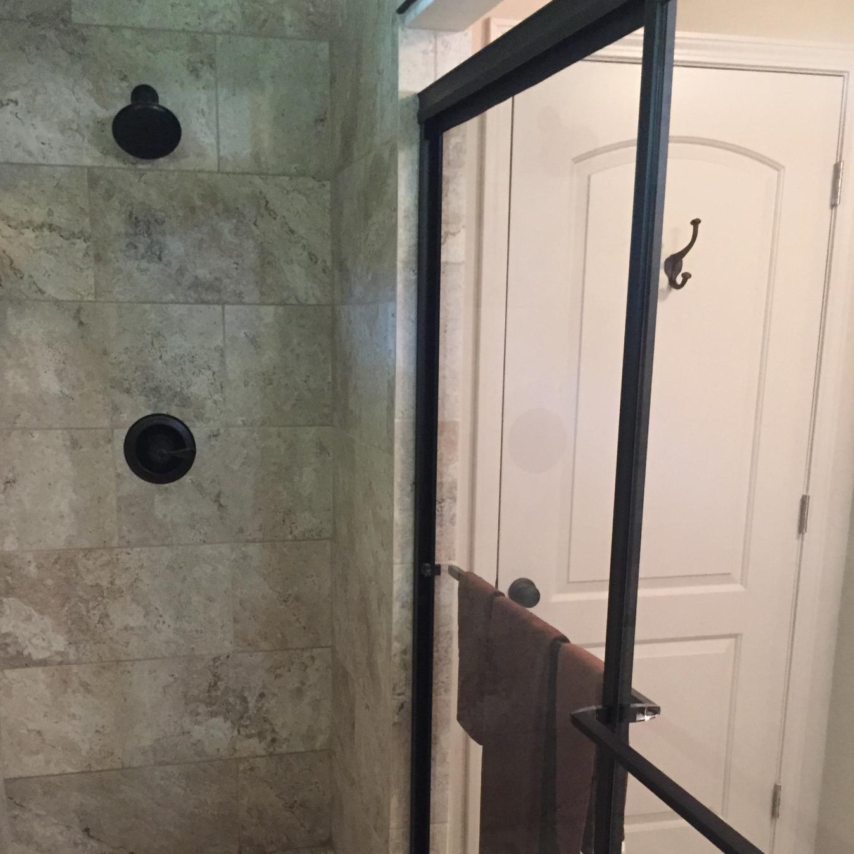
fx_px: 1061
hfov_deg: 43.8
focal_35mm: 38
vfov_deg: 43.1
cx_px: 383
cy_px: 586
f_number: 2.2
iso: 250
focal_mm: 4.15
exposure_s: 1/30
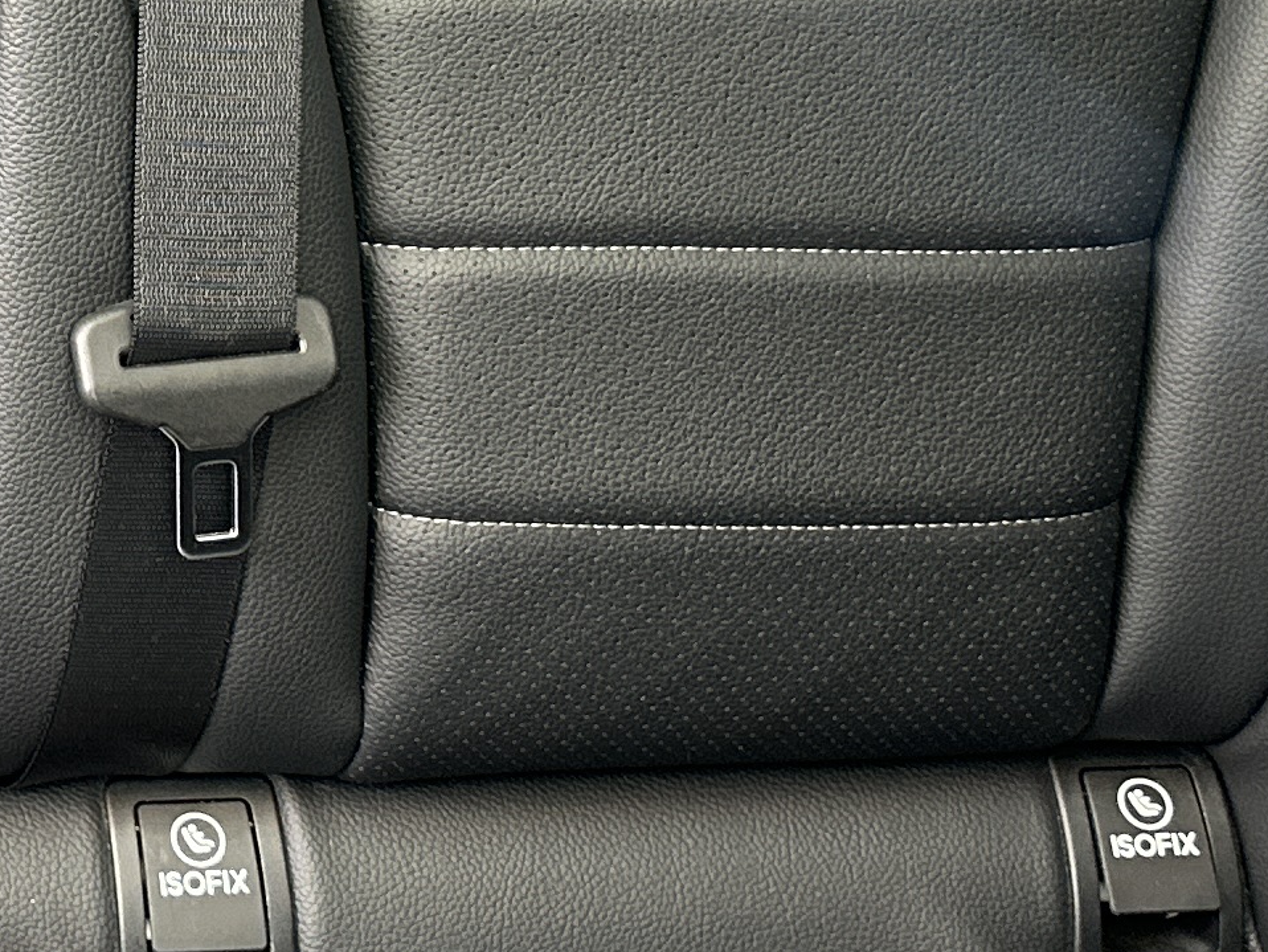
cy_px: -60
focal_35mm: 101
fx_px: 3701
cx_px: -557
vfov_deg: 14.4
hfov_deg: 17.7
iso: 250
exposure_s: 1/63
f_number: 1.78
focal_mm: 6.86
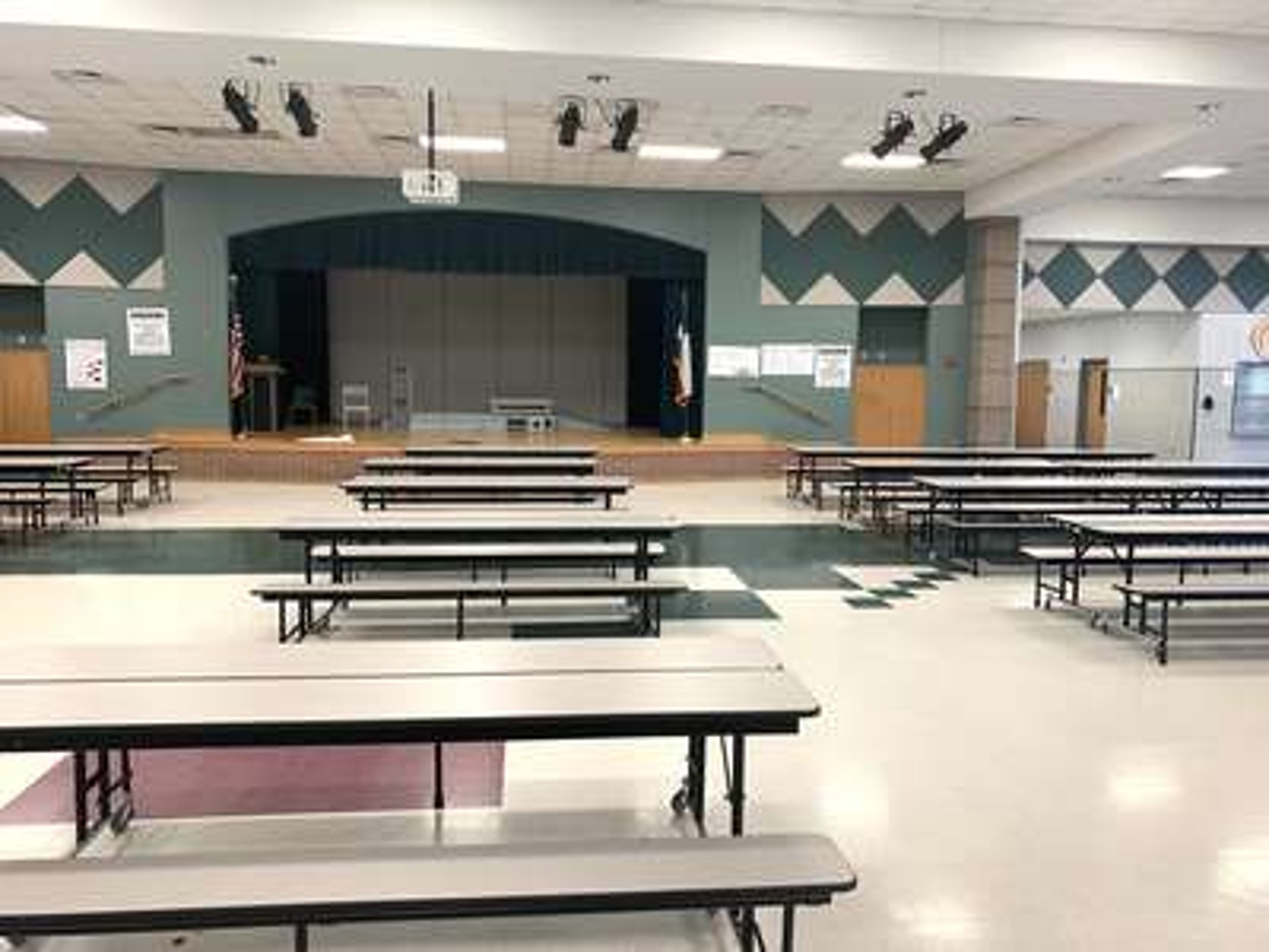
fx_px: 953
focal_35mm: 26
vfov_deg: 53.1
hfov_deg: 67.3
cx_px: 634
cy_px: 476
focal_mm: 4.25
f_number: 1.8
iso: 100
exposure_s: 1/60
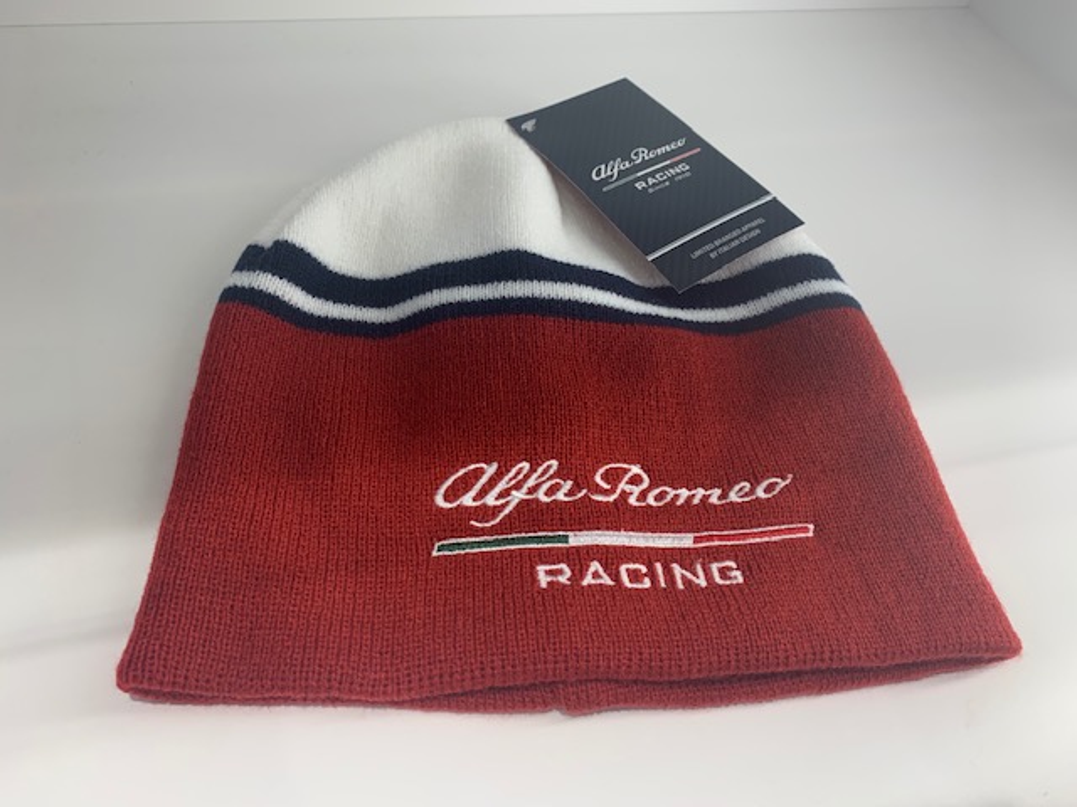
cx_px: 538
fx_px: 809
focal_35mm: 26
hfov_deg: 67.3
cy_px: 404
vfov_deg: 53.1
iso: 40
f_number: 1.8
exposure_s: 1/122
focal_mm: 4.25
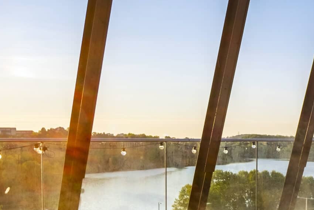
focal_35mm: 61
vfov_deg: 22.1
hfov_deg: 31.1
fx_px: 532
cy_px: 160
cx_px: 293
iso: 320
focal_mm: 12
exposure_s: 1/550
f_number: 5.6
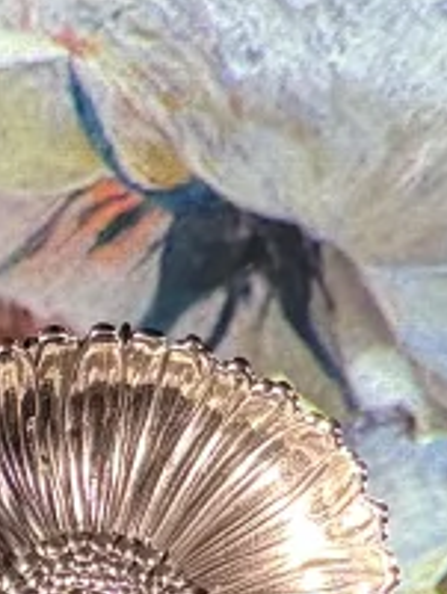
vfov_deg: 11.4
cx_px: 44
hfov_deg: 8.6
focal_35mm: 172
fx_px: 2958
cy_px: 606
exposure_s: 1/60
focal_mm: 6.76
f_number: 1.78
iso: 320
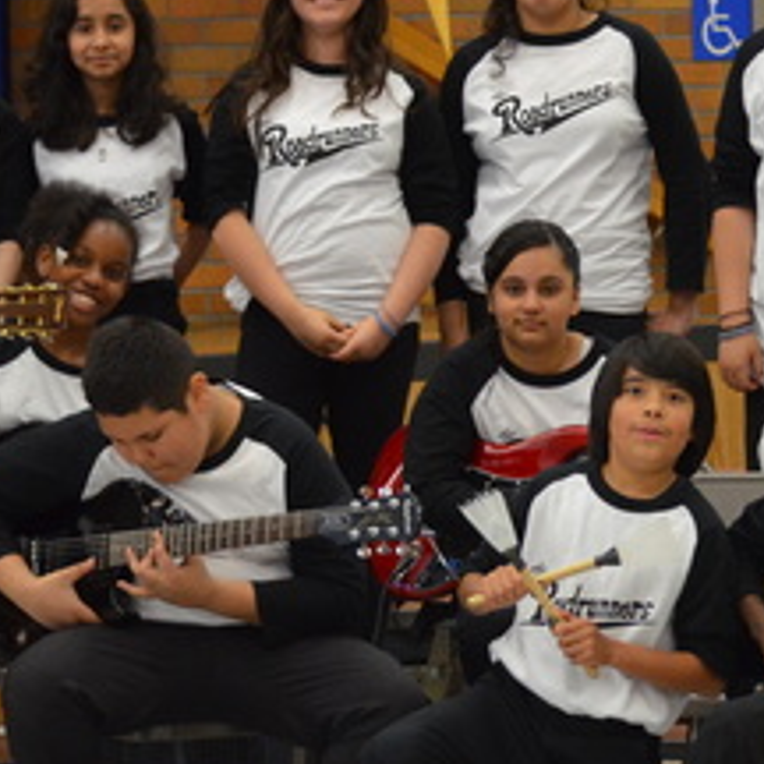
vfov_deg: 7.5
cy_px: 193
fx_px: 5828
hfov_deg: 7.5
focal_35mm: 233
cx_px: 785
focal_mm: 55
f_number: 4
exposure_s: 1/160
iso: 1600
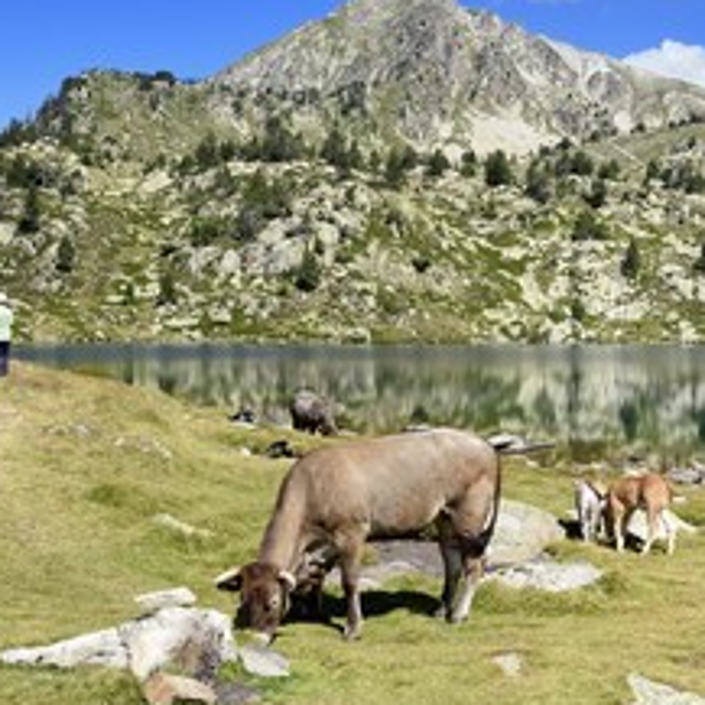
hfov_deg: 32.9
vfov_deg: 33.4
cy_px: 344
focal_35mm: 51
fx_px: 1175
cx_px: 512
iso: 200
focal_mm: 31
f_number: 13
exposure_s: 1/200
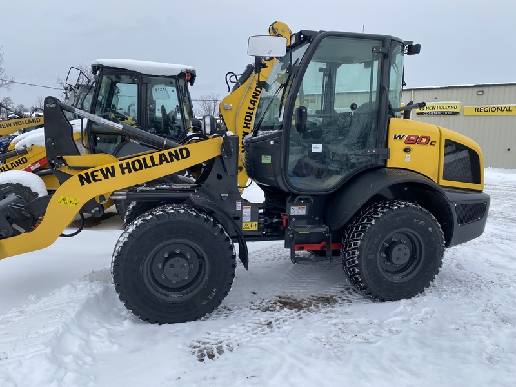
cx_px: 258
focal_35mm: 26
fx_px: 388
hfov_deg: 67.3
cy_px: 194
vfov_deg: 53.1
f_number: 1.8
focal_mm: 4.25
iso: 32
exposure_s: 1/467
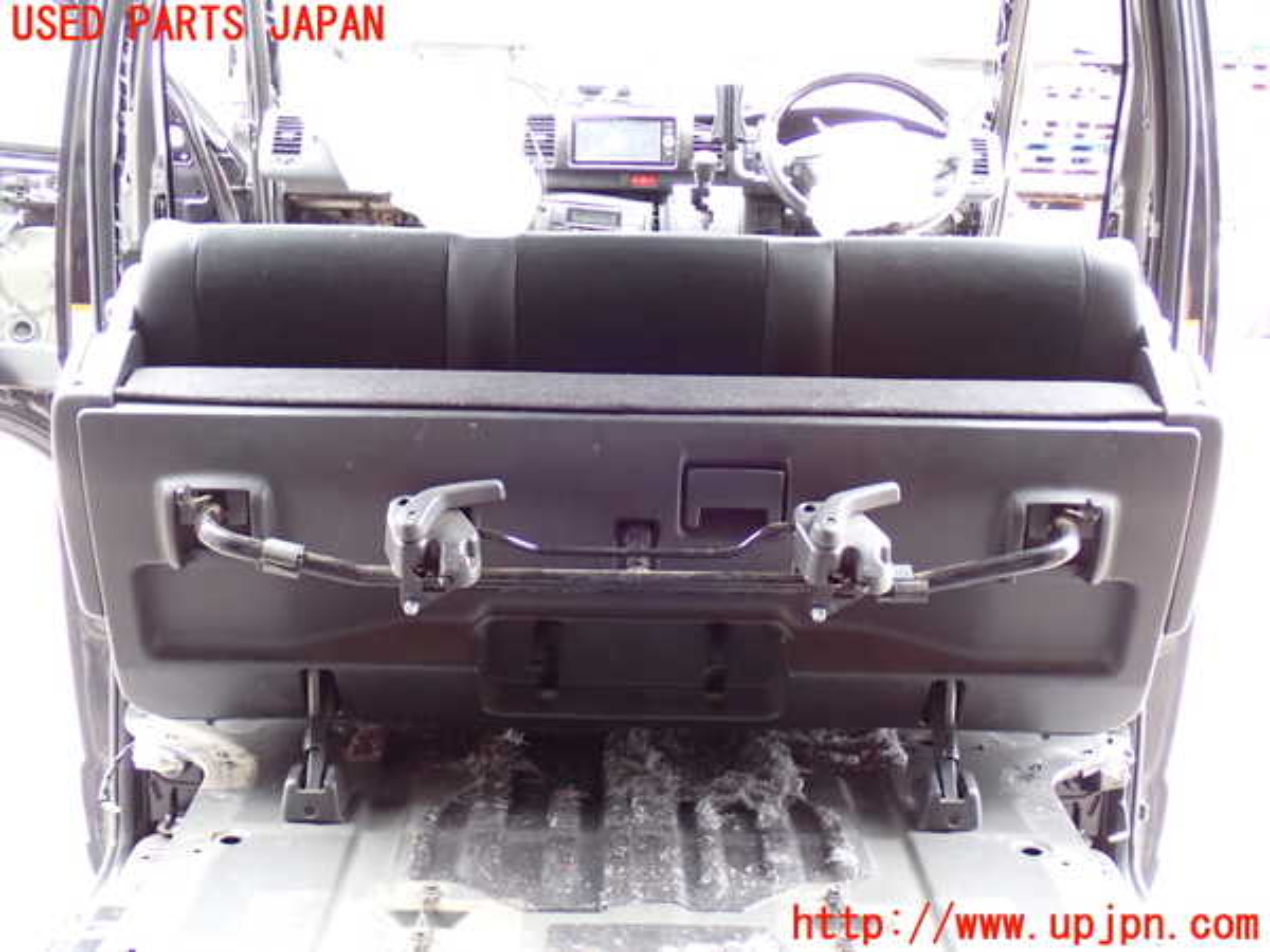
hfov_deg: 38.2
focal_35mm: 50
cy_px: 476
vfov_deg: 29.1
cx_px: 635
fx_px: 1834
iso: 800
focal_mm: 9.01
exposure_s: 1/40
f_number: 3.2
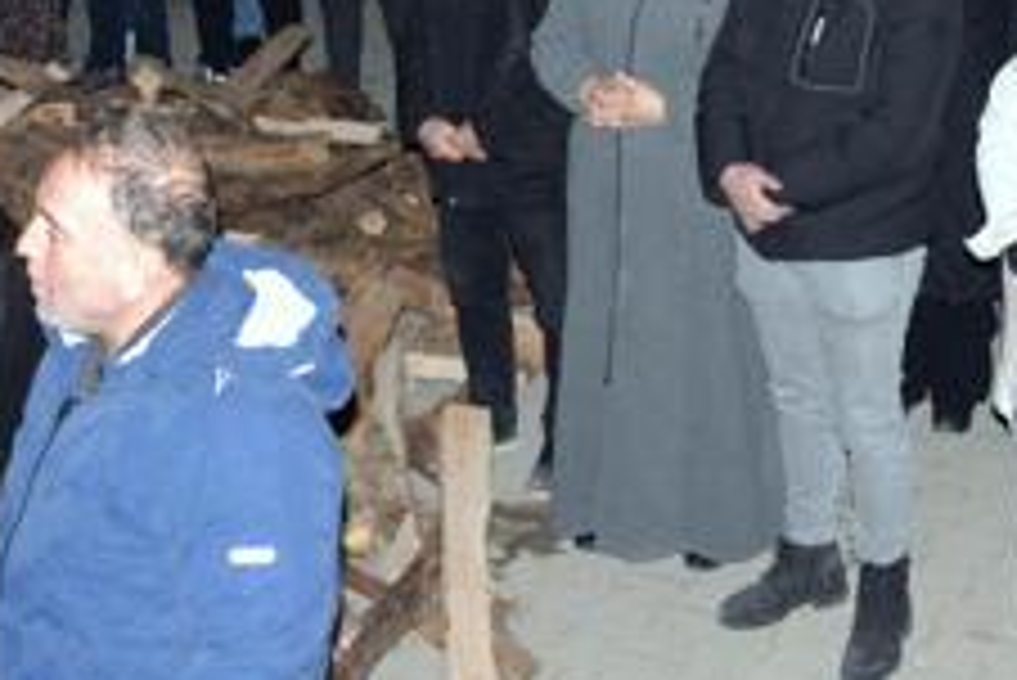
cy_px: -212
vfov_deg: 16.9
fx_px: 2148
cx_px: 616
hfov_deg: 26.6
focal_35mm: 76
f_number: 8
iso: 5000
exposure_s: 1/60
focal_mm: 28
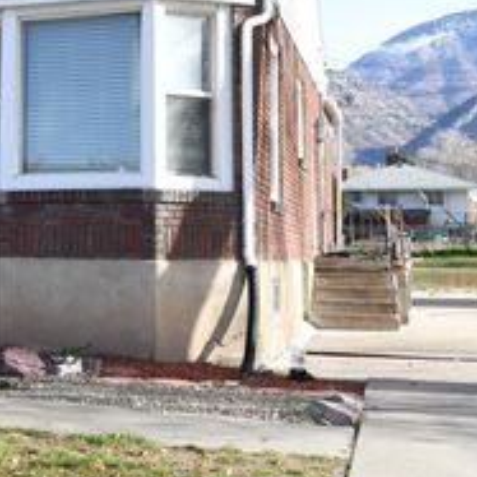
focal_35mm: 68
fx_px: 1060
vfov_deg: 25.2
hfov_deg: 24.1
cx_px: -18
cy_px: 159
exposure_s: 1/160
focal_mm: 30
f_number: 8
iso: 200
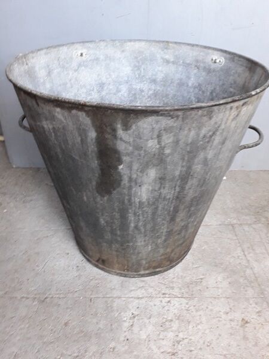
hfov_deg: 51.4
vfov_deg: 65.3
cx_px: 134
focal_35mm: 27
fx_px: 280
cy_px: 180
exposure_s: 1/33
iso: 200
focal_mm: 3.6
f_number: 1.9
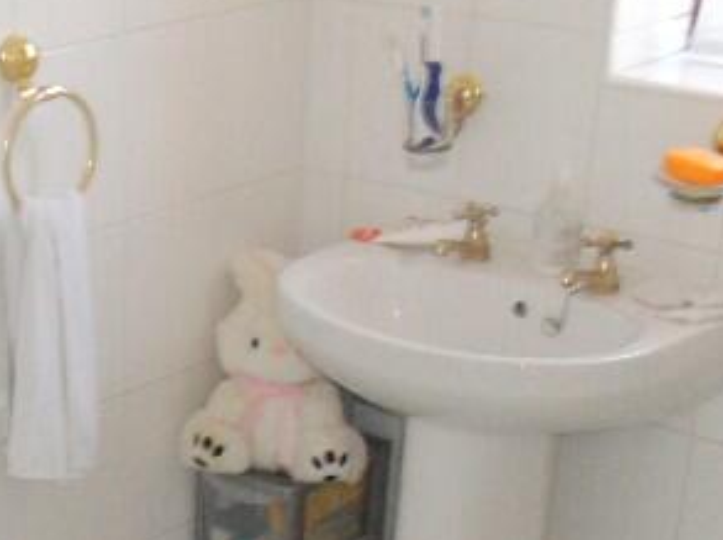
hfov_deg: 22.7
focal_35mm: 84
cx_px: 67
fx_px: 1752
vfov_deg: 16.6
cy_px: 693
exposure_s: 1/30
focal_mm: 3.9
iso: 200
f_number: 3.2
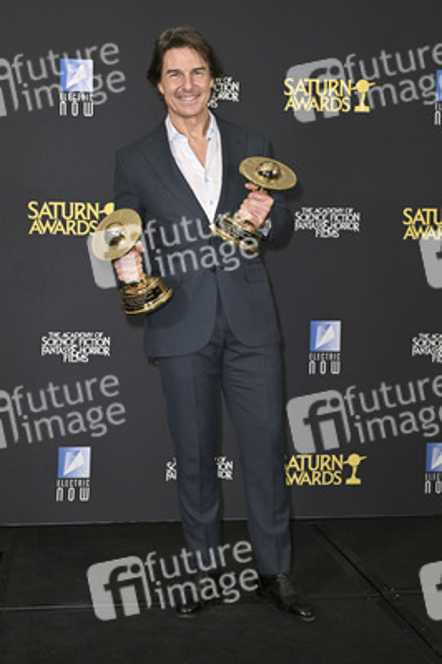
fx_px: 904
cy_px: 332
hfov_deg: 27.5
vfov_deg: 40.4
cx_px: 221
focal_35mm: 49
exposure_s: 1/320
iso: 2000
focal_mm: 49
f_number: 5.6
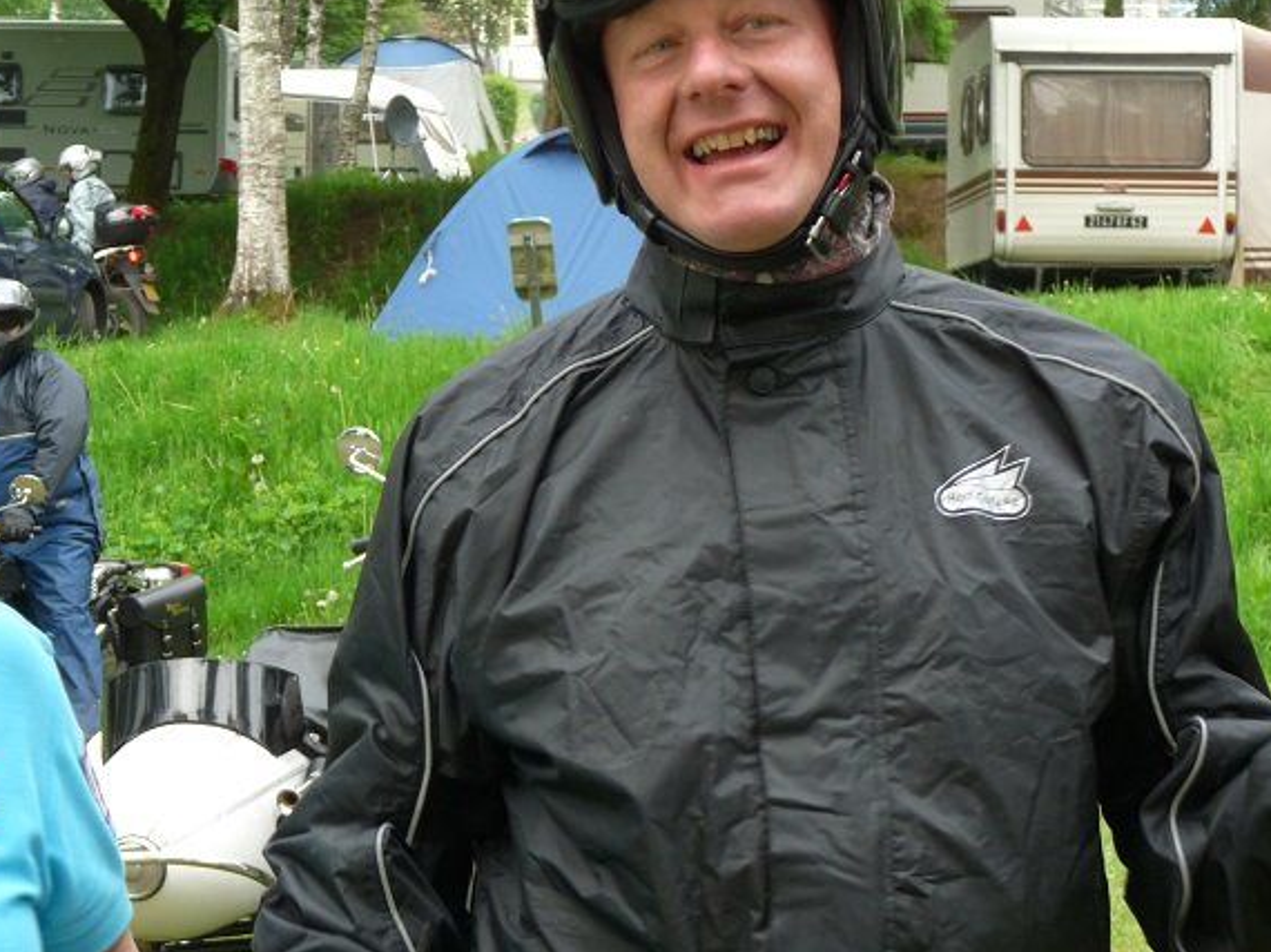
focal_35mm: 132
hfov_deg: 14.9
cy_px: 377
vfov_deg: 11.2
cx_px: 789
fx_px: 4845
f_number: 3.4
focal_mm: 16.7
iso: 100
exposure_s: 1/80
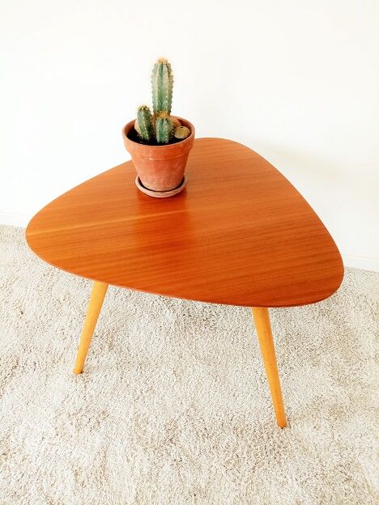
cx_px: 190
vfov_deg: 67.3
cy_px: 252
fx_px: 380
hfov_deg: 53.1
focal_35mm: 26
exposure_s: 1/33.3
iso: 102
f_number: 1.8
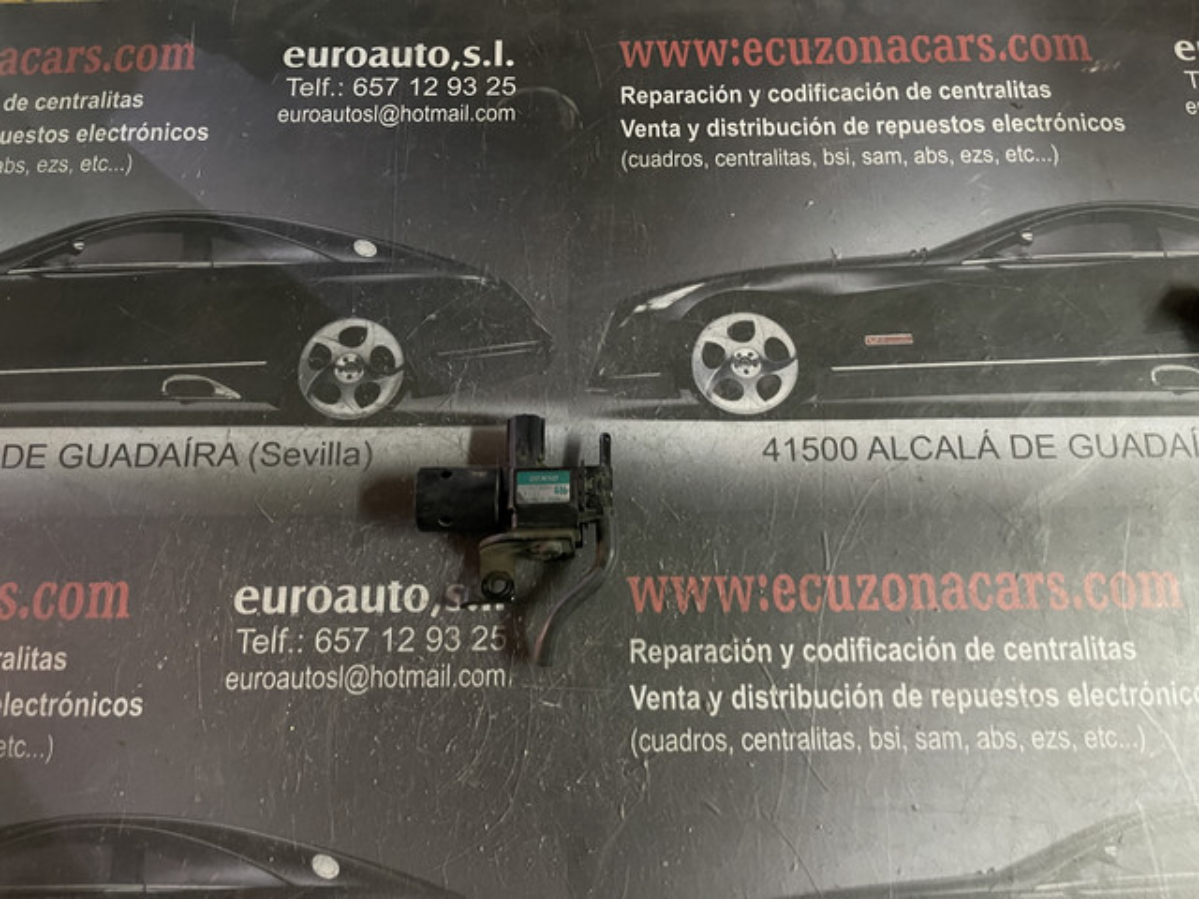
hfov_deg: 67.3
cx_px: 600
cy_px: 450
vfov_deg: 53.1
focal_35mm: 26
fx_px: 901
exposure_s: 1/25
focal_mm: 5.1
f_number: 1.6
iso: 640
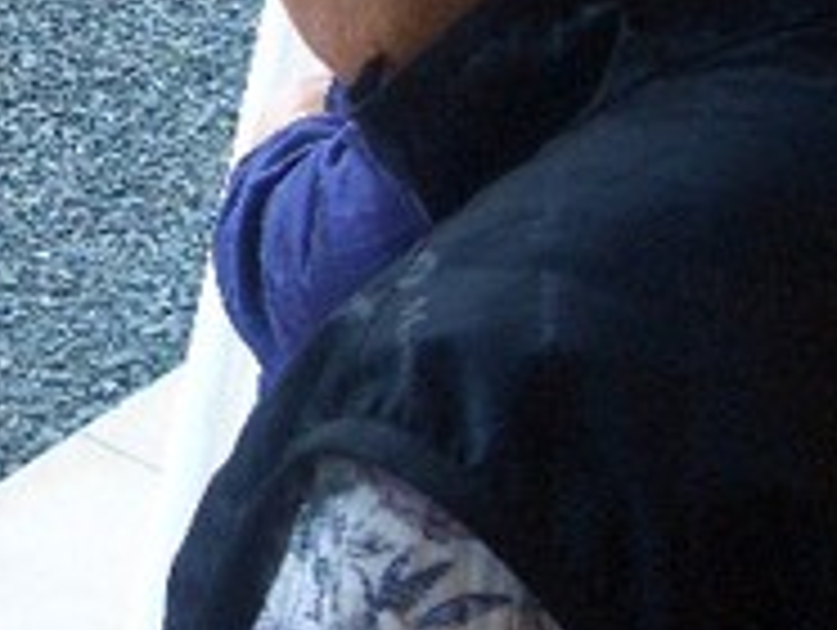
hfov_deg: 17.1
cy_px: -61
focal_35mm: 110
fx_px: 2663
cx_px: -171
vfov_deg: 13.2
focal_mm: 6.8
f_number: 2.8
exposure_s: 1/125
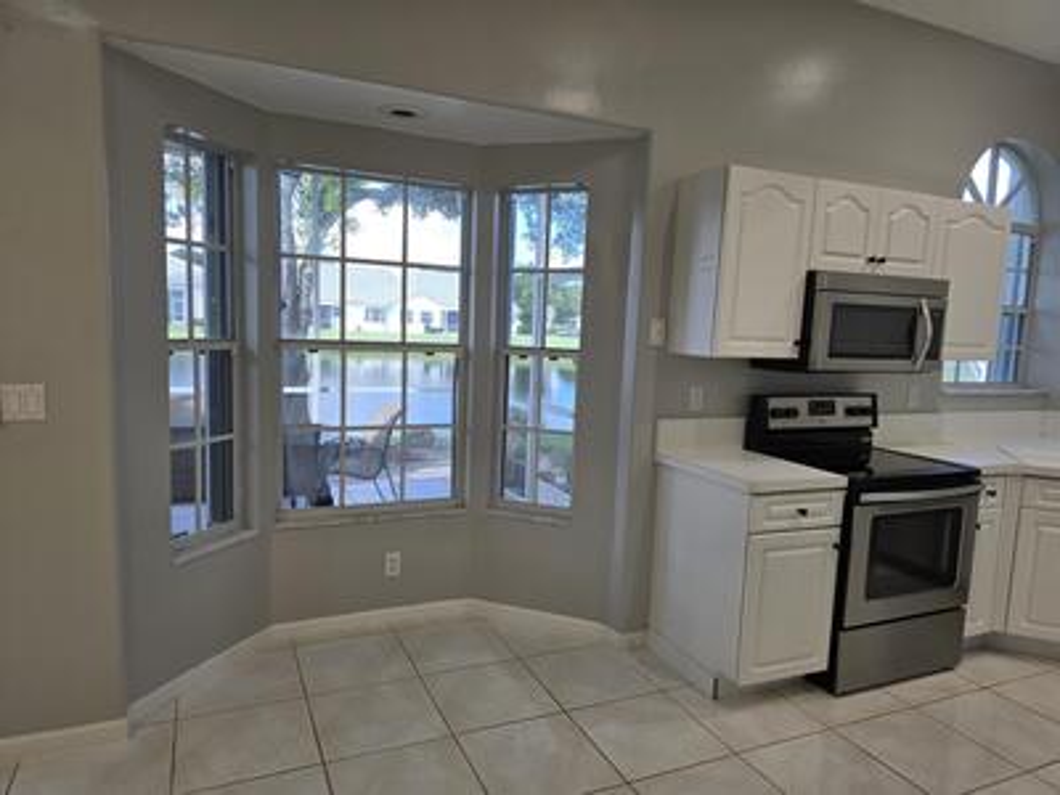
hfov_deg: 73.9
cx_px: 530
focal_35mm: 23
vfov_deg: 58.9
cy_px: 398
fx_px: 704
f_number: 1.7
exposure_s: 1/120
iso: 32
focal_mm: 6.3
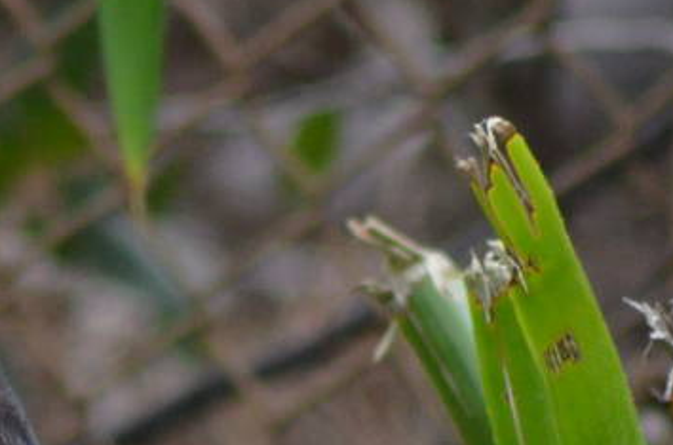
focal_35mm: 2035
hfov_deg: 1.0
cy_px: 635
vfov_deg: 0.7
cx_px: -156
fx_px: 37941
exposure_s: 1/500
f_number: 5.6
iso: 1250
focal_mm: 300
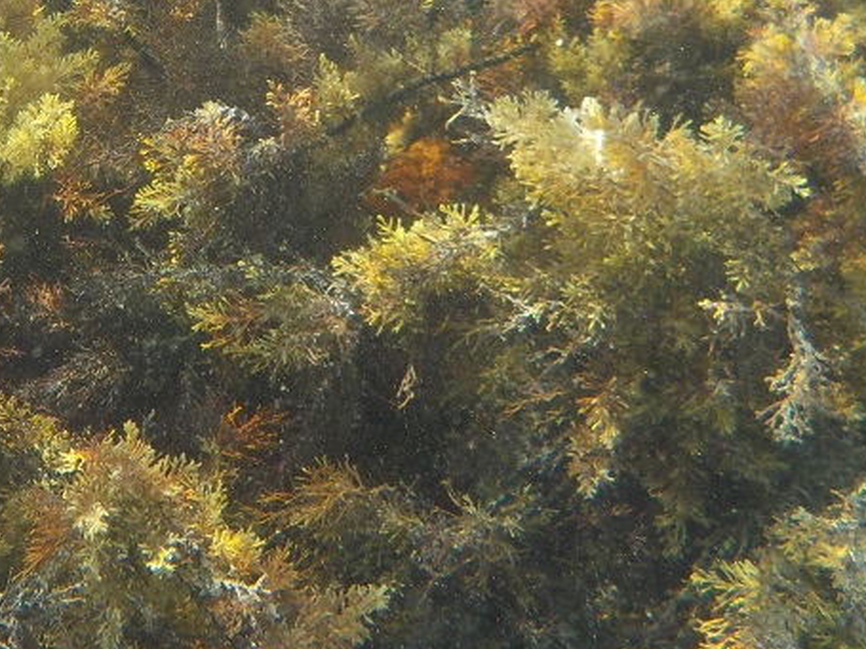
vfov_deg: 21.4
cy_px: -19
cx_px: 167
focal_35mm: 66
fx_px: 1651
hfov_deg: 28.7
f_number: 3.3
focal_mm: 4.1
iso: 125
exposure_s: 1/320
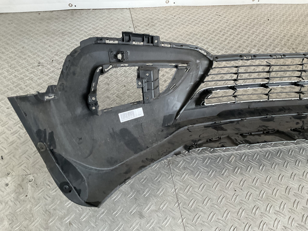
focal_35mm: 29
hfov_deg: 61.7
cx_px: 154
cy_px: 116
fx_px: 258
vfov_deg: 48.2
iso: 250
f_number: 1.8
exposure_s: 1/50
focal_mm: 3
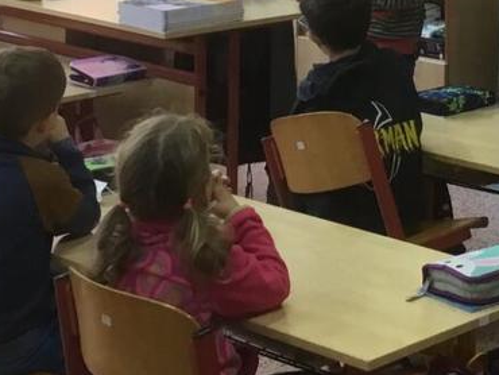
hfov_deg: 17.2
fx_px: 1616
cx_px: 499
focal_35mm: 112
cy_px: -111
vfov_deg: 12.8
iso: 32
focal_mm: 3.3
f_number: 2.4
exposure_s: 1/33
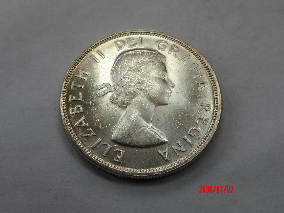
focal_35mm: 42
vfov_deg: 34.3
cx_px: 142
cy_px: 106
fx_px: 345
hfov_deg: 44.8
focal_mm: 7.6
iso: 100
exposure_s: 1/108
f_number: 4.9
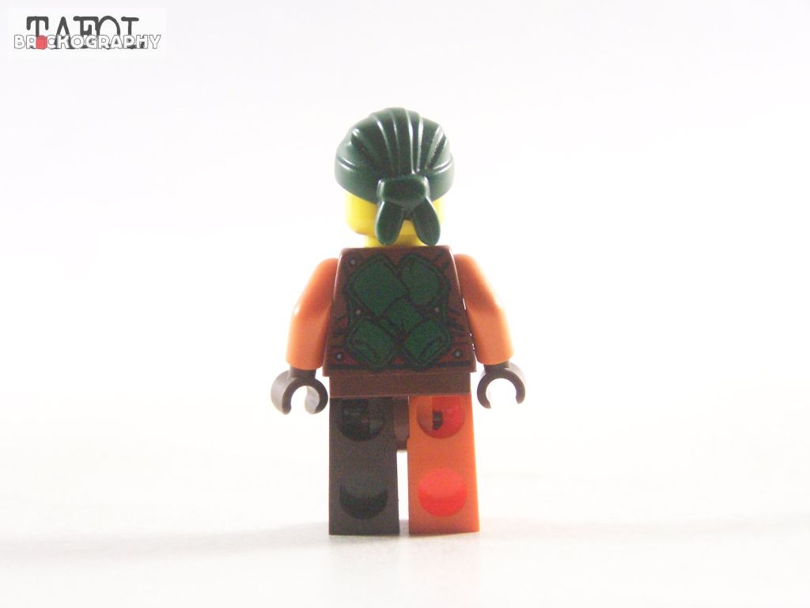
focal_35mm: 82
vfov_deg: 18.0
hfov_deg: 23.8
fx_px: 1919
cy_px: 304
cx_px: 405
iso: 400
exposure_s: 1/60
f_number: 3.2
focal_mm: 13.7
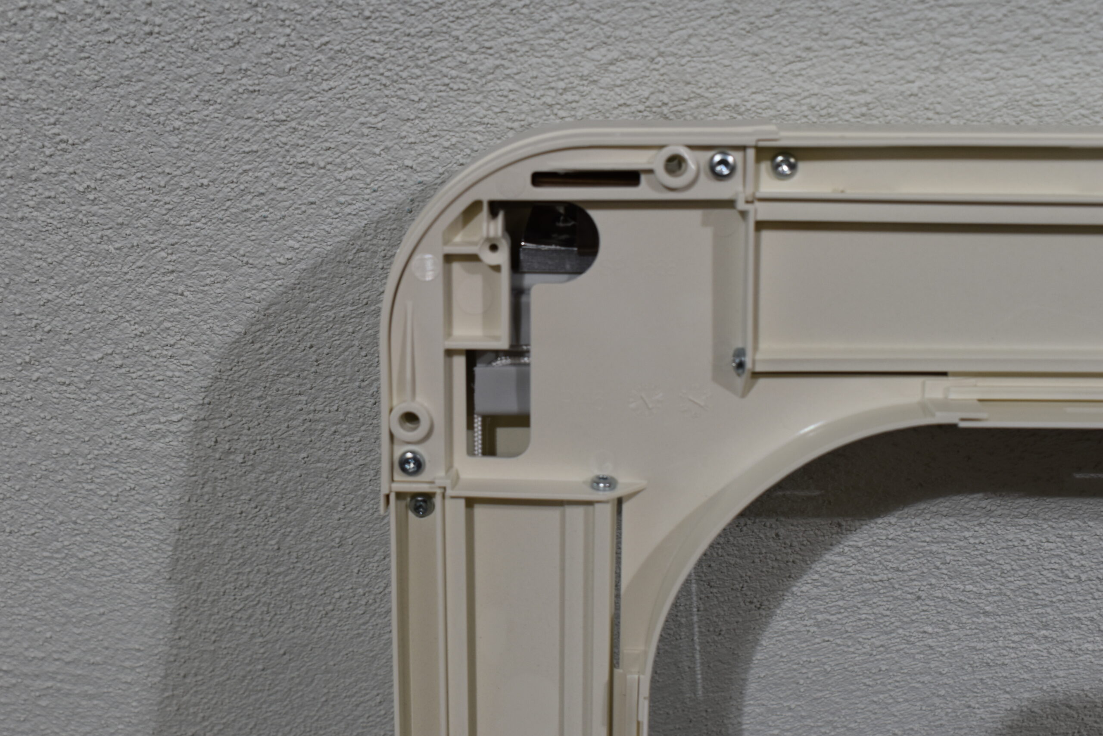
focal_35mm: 54
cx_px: 552
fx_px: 1654
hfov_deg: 36.9
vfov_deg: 25.1
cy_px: 368
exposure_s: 1/60
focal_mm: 36
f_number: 8
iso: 250
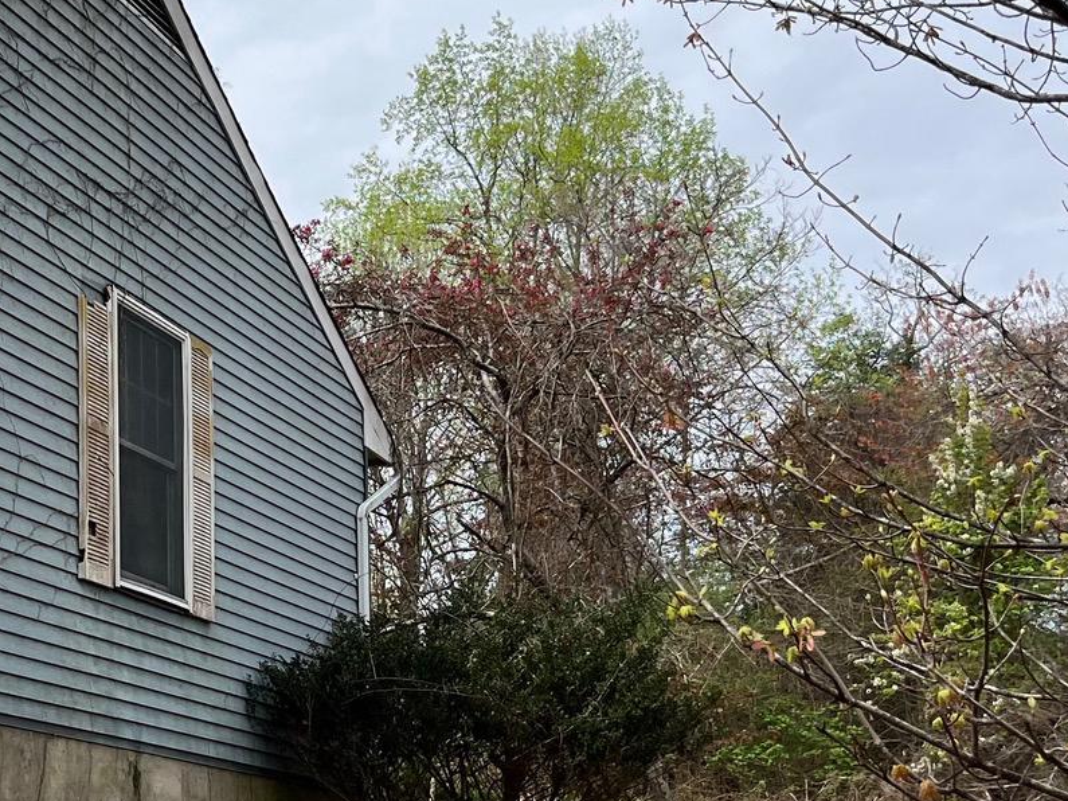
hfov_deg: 27.9
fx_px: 2067
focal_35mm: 67
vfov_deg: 21.9
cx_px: 105
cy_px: 507
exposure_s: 1/3135
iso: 50
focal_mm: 5.1
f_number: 1.6
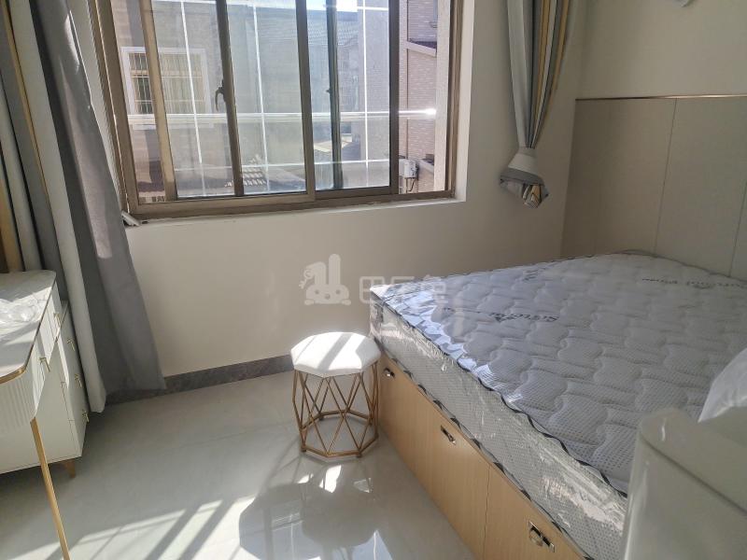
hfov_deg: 76.4
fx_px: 475
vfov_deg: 61.1
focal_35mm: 22
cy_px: 280
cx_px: 374
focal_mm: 4.71
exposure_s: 1/629
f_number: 1.79
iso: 50
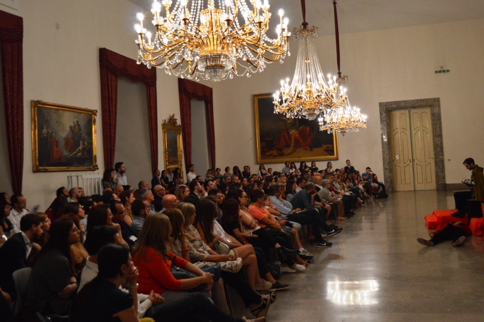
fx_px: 457
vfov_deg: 38.8
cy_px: 142
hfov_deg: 55.7
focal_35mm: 34
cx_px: 271
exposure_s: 1/60
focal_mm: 18
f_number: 3.5
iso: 900
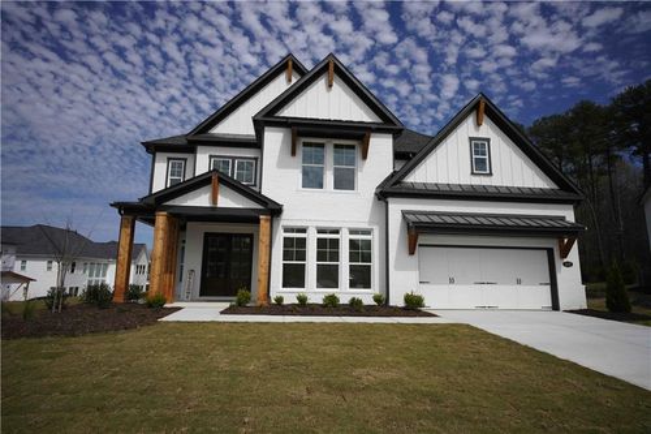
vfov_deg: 61.9
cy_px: 217
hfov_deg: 84.0
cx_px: 326
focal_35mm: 20
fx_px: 362
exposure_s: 1/640
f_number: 8
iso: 100
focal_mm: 20
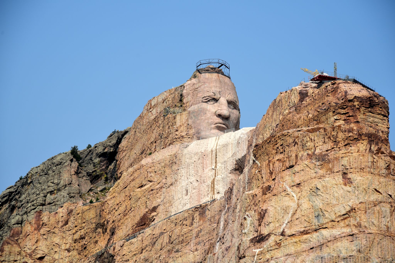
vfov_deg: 11.4
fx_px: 1317
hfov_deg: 17.1
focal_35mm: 120
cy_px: 132
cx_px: 198
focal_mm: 120
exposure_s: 1/500
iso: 100
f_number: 5.6
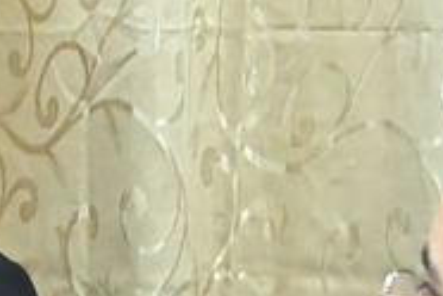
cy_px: 136
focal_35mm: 526
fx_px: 6472
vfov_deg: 2.6
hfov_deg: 3.7
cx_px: -1210
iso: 2000
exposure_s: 1/200
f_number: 4
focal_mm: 70
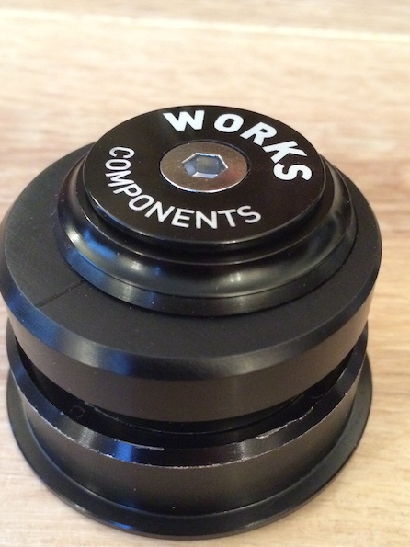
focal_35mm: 39
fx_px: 616
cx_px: 205
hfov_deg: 36.8
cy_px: 327
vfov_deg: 47.6
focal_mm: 4.15
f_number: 2.2
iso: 500
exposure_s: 1/17
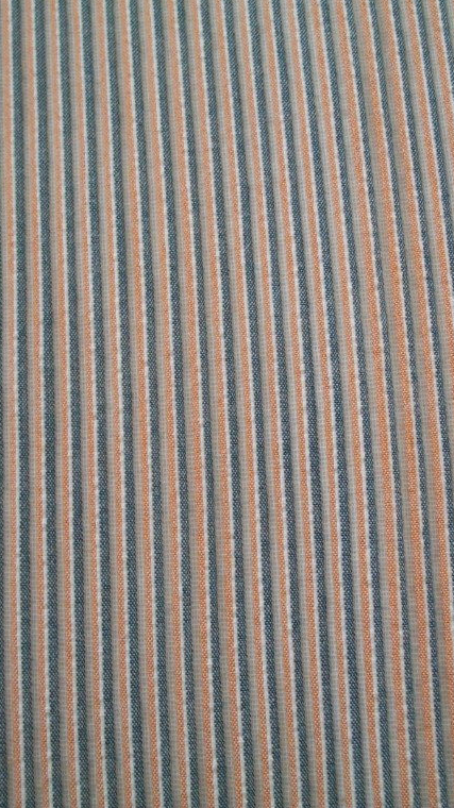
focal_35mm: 47
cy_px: 403
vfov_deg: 43.7
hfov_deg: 25.4
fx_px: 1007
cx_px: 226
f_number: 2.9
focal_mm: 5.7
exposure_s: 1/30
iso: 80
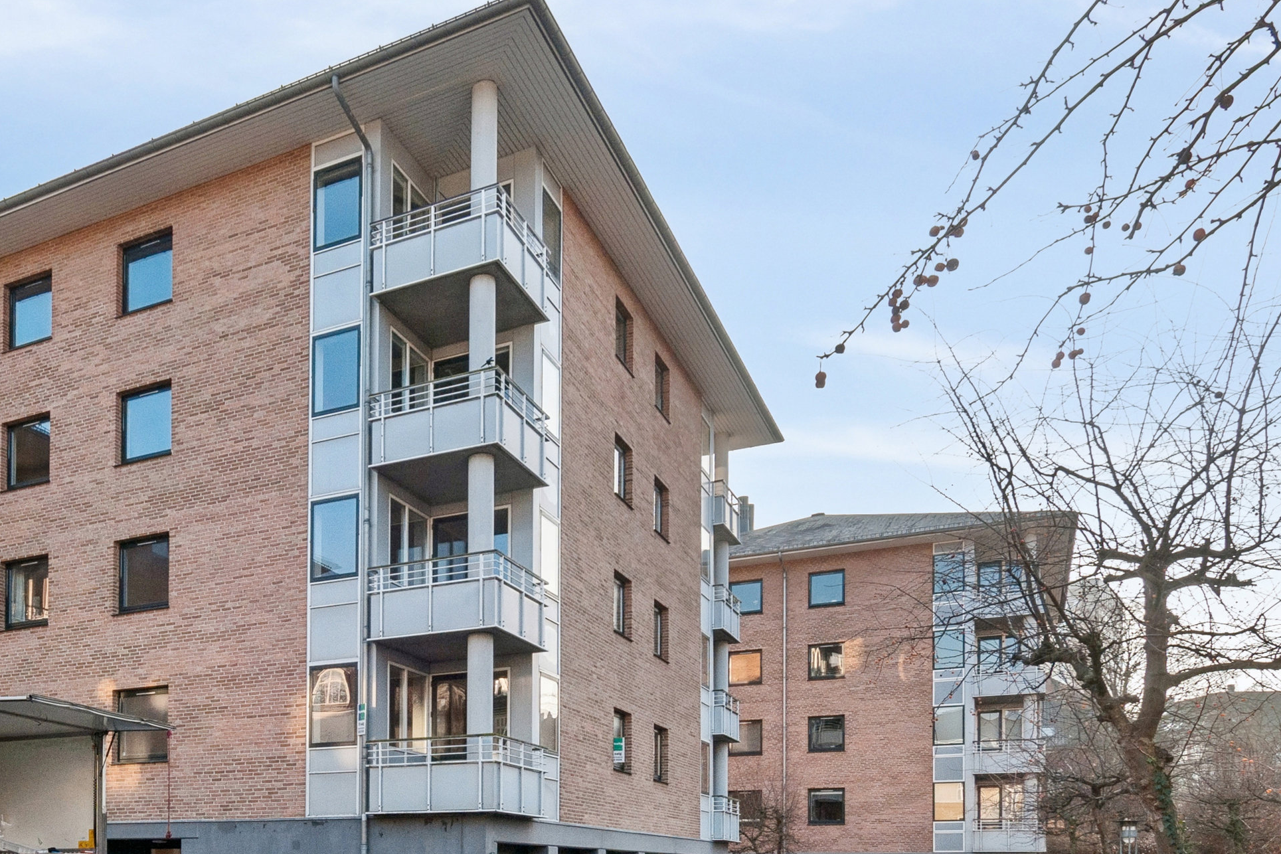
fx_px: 996
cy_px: 434
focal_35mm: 28
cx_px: 365
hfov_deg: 62.7
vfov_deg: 46.4
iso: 200
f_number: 8
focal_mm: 12
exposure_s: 1/250
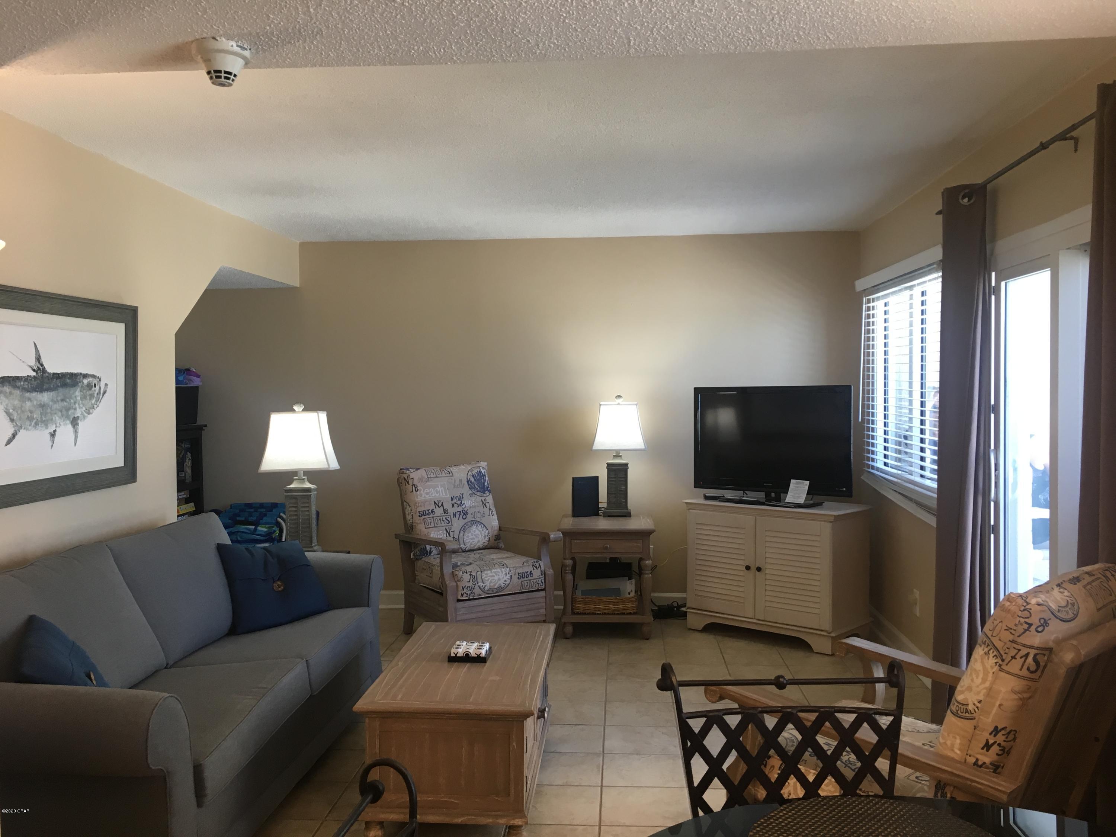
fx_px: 935
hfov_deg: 61.7
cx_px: 558
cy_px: 418
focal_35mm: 29
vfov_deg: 48.2
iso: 50
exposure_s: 1/30
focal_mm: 4.15
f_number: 2.2
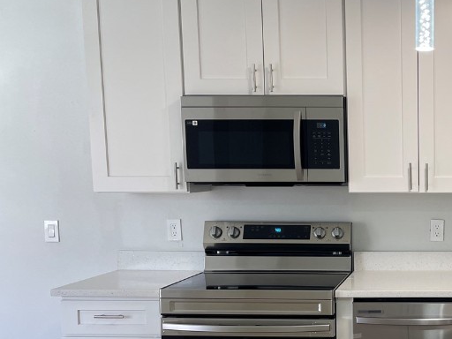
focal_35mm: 50
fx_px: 653
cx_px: 438
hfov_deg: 35.1
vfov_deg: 28.8
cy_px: 242
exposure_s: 1/120
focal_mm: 5.1
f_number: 1.6
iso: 100
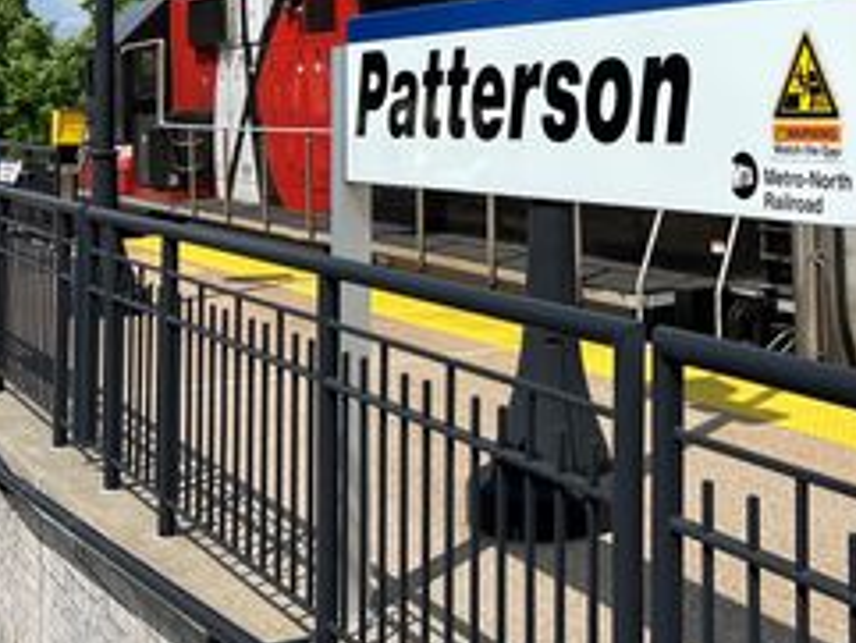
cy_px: 80
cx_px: 739
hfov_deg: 34.0
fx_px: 1336
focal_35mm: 54
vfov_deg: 26.3
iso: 50
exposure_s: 1/5882
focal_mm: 5.7
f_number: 1.5
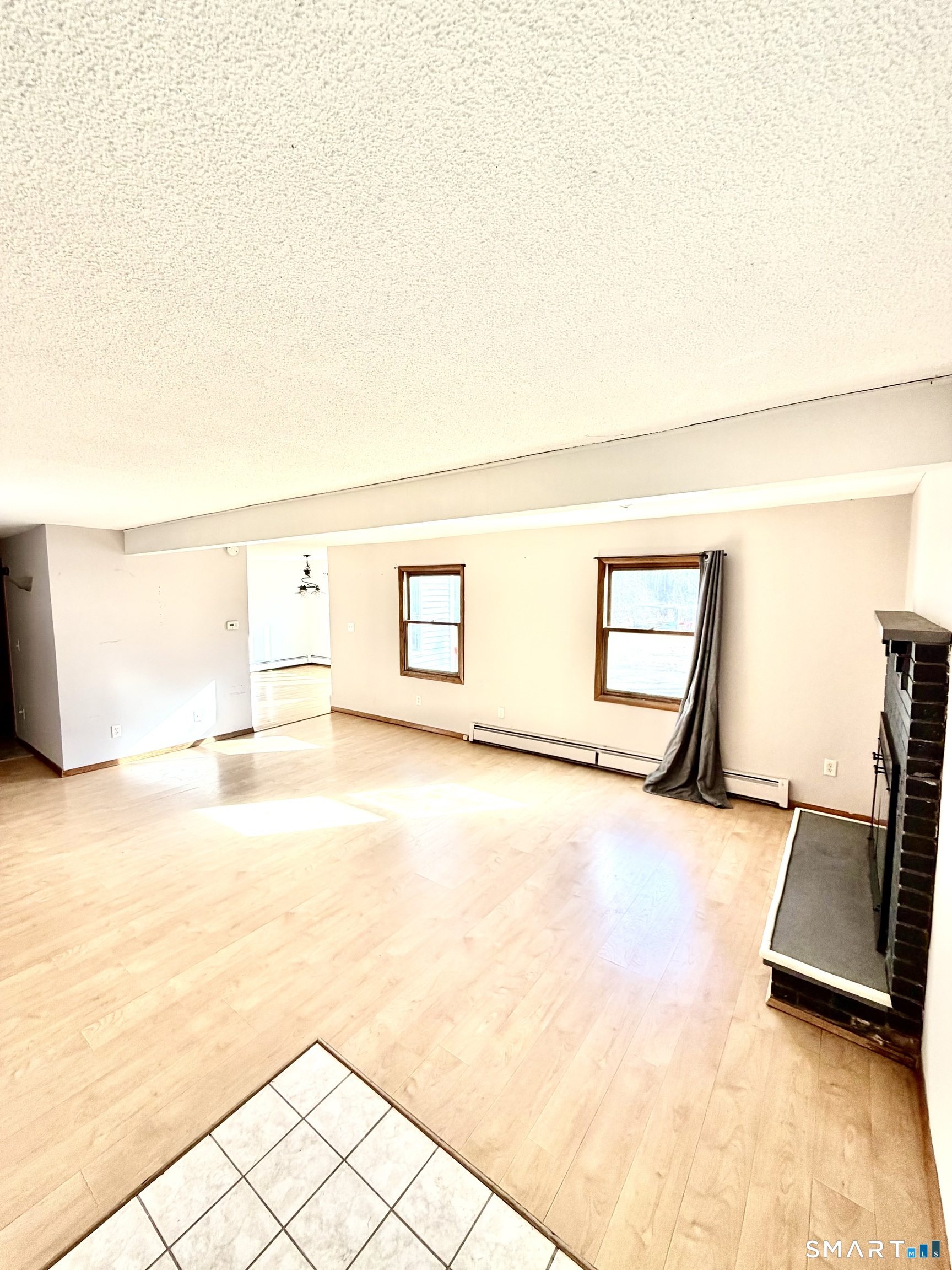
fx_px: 513
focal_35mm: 14
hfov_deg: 85.7
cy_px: 635
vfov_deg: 102.1
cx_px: 476
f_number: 2.2
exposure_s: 1/121
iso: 80
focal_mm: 2.22
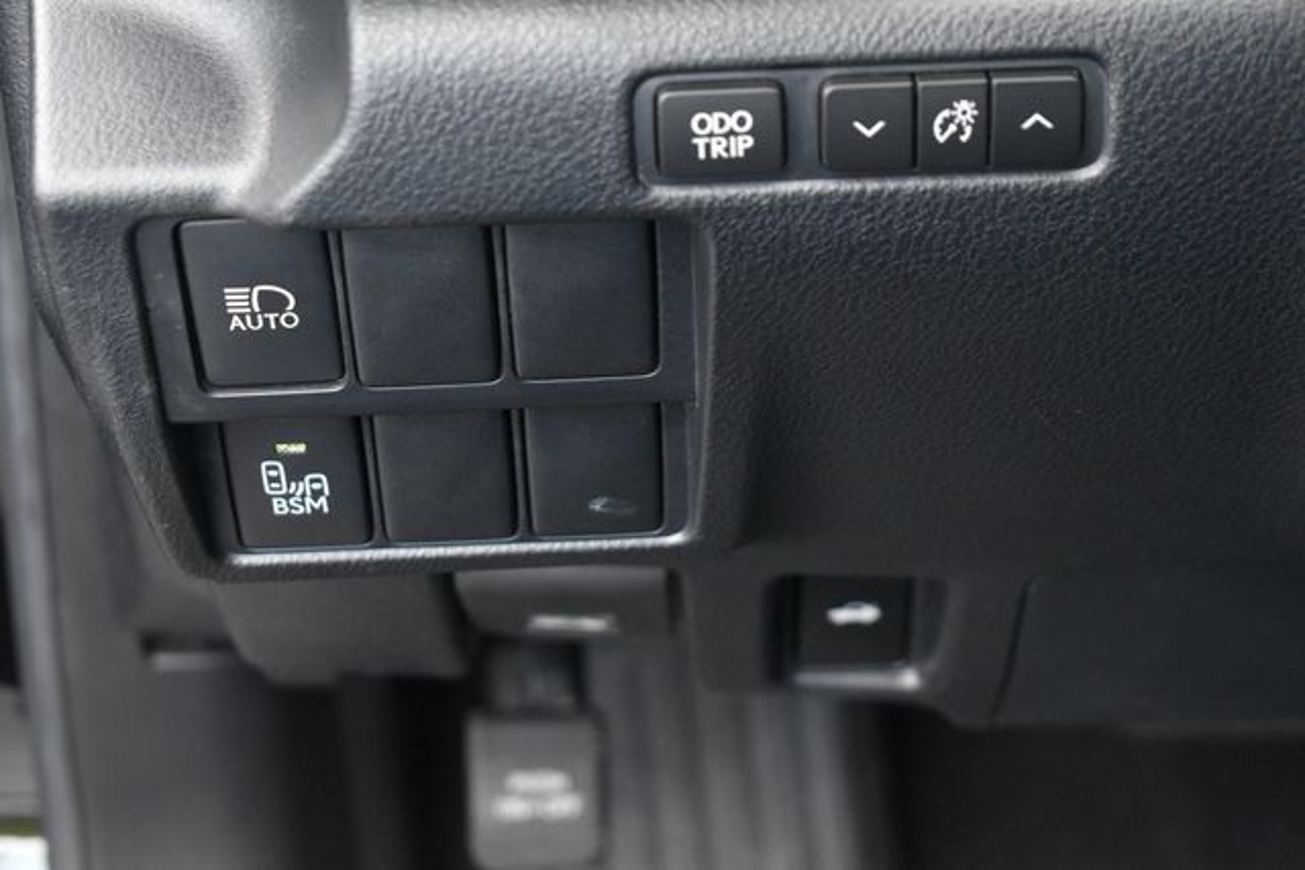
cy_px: 435
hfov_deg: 26.0
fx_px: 2828
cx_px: 652
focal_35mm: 78
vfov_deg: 17.5
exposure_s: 1/125
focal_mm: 52
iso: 3600
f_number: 5.6
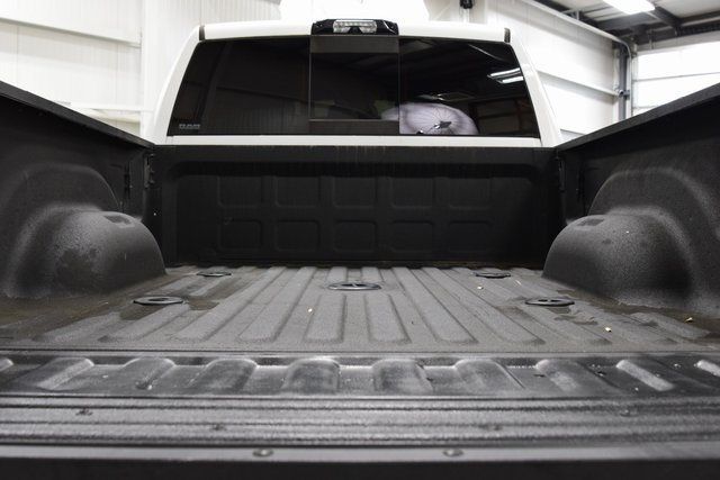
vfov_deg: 36.9
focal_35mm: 36
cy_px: 240
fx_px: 720
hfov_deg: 53.1
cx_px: 360
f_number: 5
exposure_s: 1/60
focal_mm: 24
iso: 1600
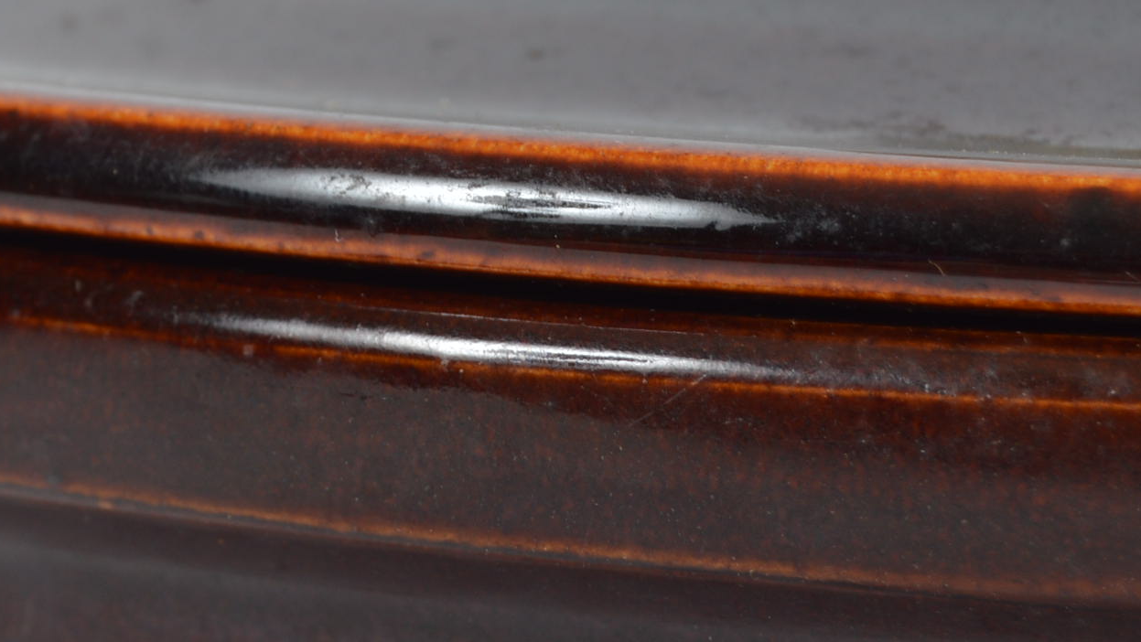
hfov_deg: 10.2
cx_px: -142
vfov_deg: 5.8
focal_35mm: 208
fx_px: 6302
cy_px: 204
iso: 100
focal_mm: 55
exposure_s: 1/80
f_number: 9
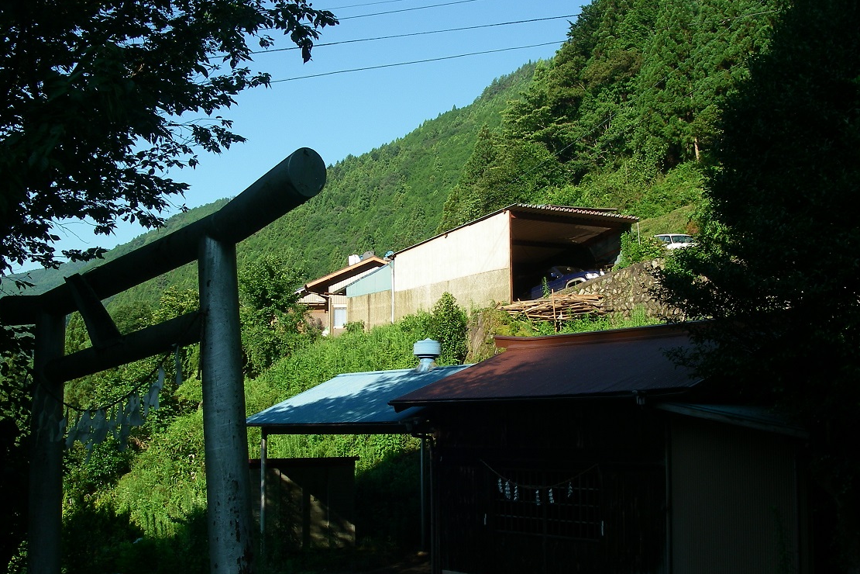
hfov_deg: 47.4
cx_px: 415
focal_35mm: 41
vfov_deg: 32.6
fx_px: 979
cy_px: 307
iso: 64
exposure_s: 1/100
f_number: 6.6
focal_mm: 6.3
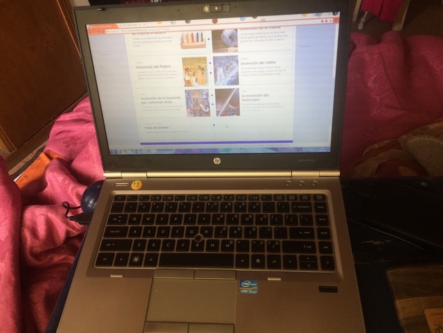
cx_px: 222
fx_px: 371
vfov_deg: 48.2
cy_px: 166
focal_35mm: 29
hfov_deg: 61.7
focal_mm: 4.15
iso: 32
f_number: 2.2
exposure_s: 1/30
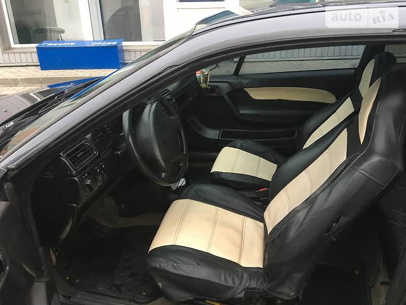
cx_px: 203
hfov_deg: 61.7
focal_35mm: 29
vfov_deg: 48.2
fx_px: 340
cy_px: 152
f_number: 2.2
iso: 80
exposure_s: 1/33
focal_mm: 4.2
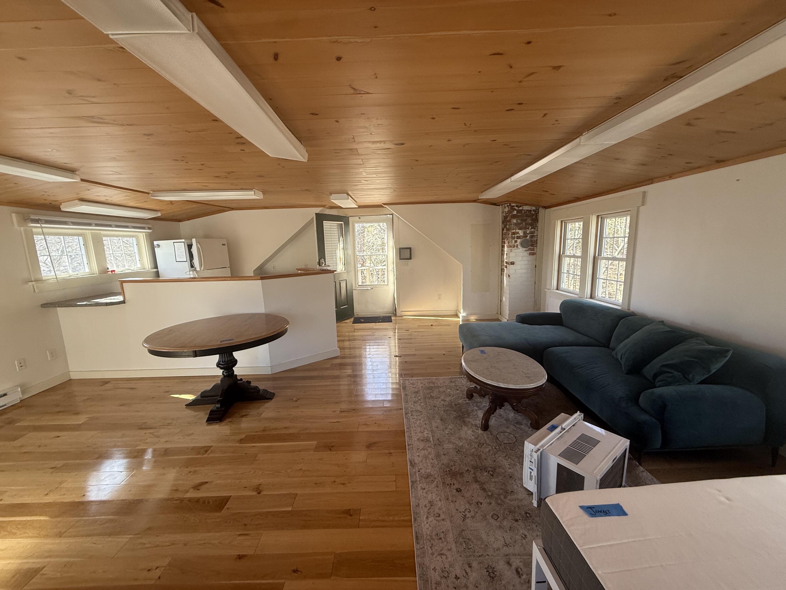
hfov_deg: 102.1
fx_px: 318
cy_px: 295
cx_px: 393
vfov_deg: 85.7
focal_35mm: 14
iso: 125
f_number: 2.2
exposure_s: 1/99
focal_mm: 2.22
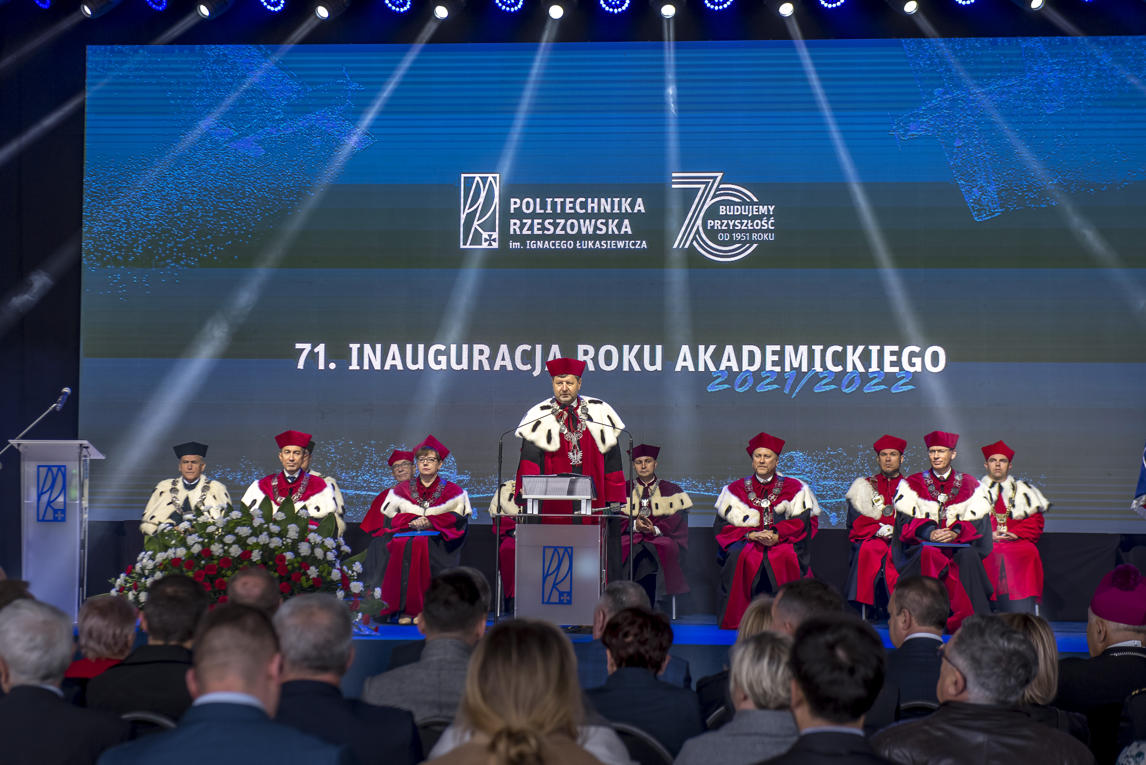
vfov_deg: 18.0
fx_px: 2420
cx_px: 567
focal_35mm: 76
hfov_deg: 26.6
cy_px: 414
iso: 640
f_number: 4
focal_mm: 70
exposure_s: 1/200
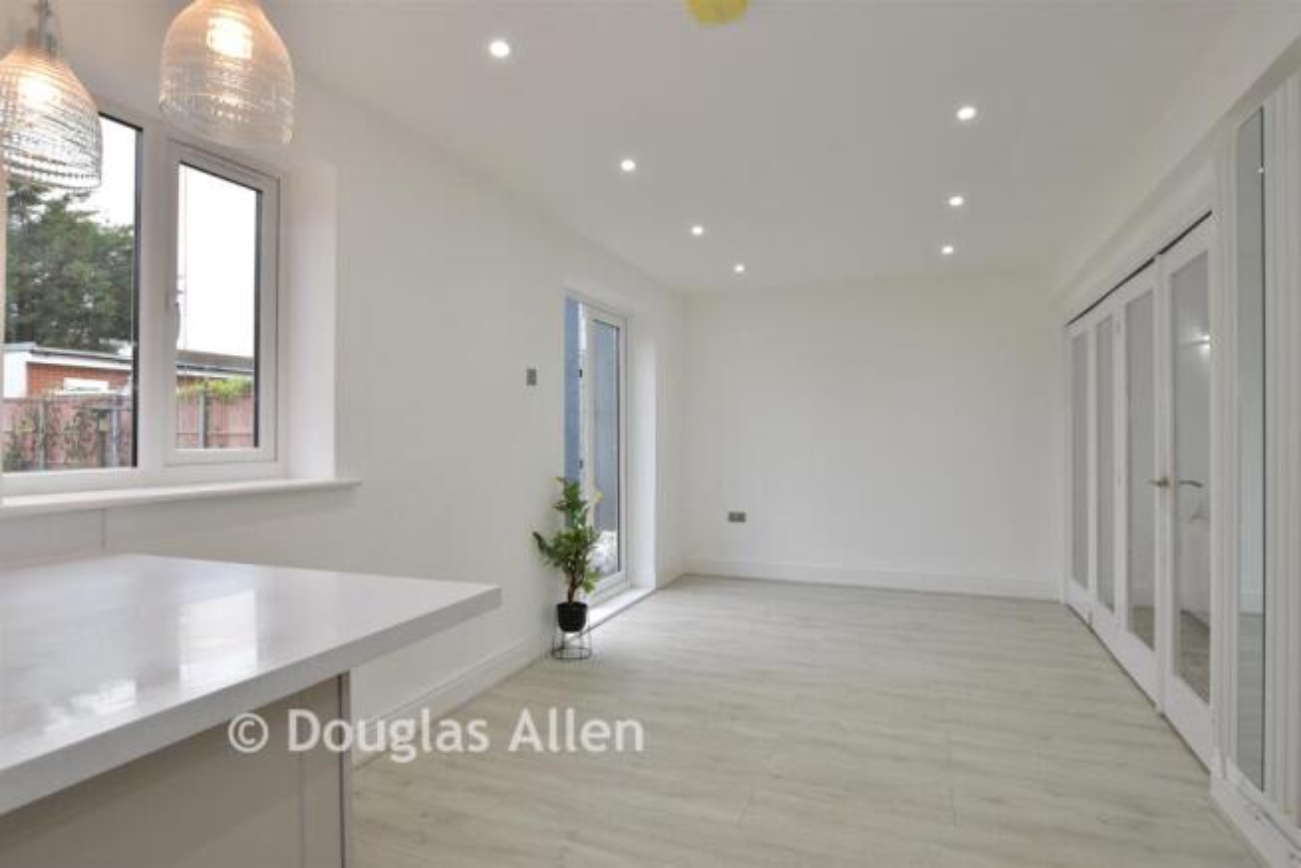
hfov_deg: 90.0
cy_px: 434
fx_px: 651
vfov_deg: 67.4
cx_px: 650
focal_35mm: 18
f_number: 8
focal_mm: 12
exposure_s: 1/13
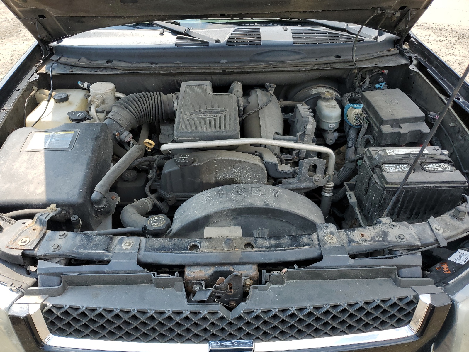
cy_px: 176
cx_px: 234
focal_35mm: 26
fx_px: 352
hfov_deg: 67.3
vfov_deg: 53.1
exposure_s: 1/909
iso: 50
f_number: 1.5
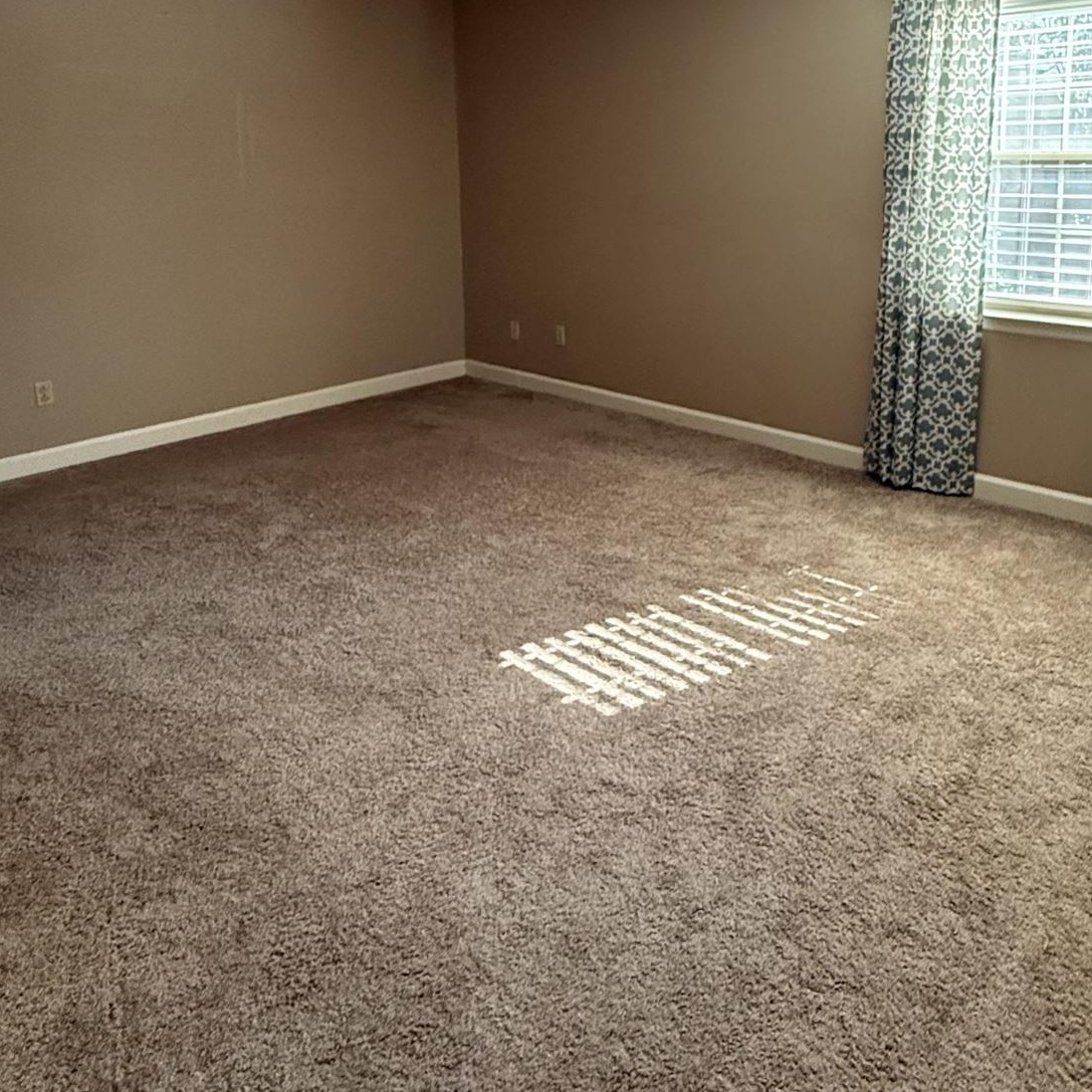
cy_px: 281
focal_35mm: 26
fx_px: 928
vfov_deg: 58.0
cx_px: 667
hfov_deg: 60.3
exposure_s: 1/120
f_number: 2.2
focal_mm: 2.22
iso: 500
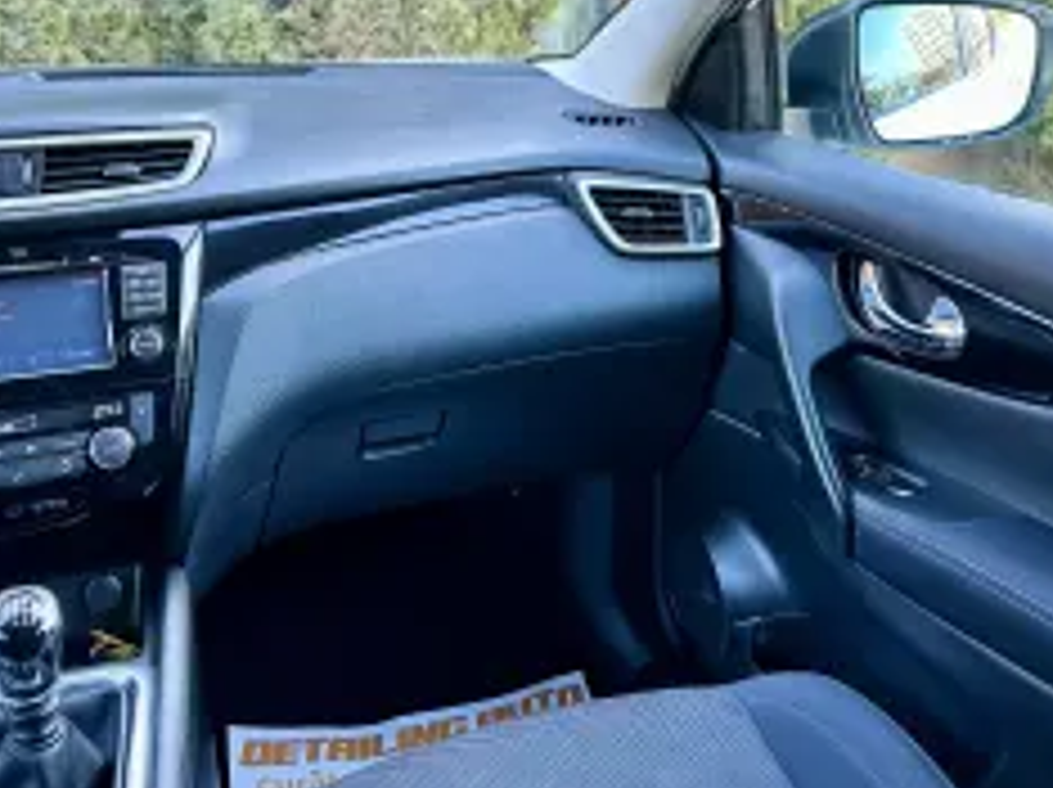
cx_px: 504
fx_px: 1124
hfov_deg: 50.2
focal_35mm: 37
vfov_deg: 37.9
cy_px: 225
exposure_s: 1/83
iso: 125
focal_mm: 6.86
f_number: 1.78
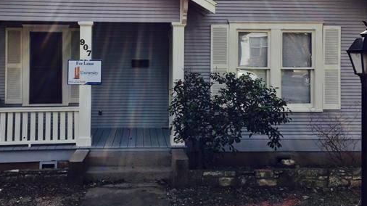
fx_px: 389
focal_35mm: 40
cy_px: 54
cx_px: 167
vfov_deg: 29.2
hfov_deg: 50.4
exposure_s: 1/1236
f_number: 2.2
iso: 32
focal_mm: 4.15
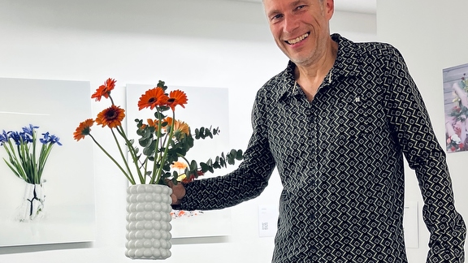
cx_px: 138
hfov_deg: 34.9
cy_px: 209
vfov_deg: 20.2
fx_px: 732
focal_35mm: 59
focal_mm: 5.1
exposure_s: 1/100
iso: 64
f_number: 1.6
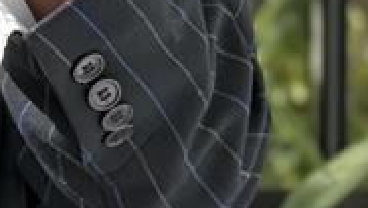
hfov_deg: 5.6
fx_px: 3733
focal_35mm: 382
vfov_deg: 3.2
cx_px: -150
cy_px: 171
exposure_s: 1/762
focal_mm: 6.76
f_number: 1.78
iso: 80
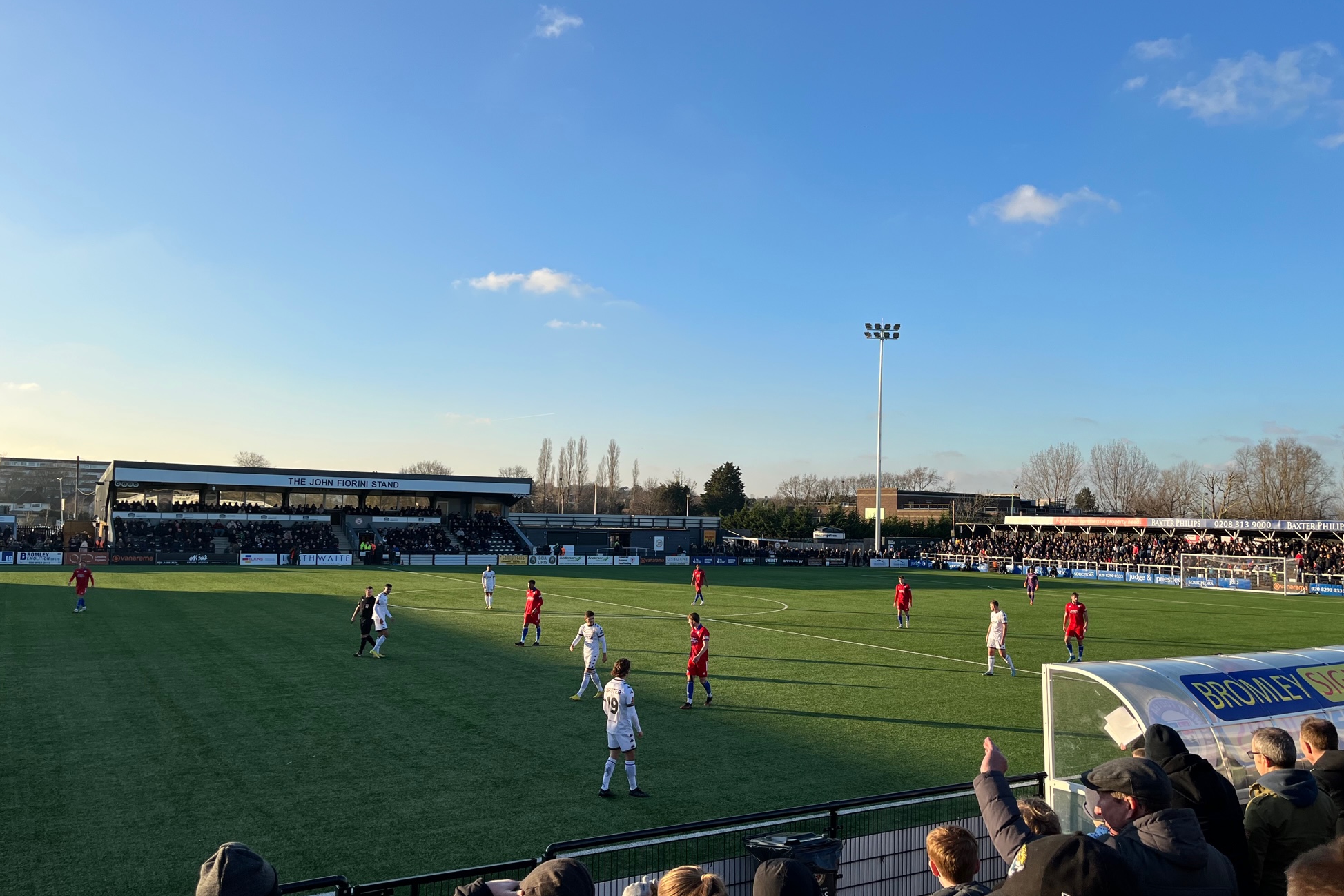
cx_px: 679
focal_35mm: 28
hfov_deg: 65.5
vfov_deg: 46.4
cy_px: 447
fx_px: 1045
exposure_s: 1/2268
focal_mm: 5.1
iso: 50
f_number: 1.6
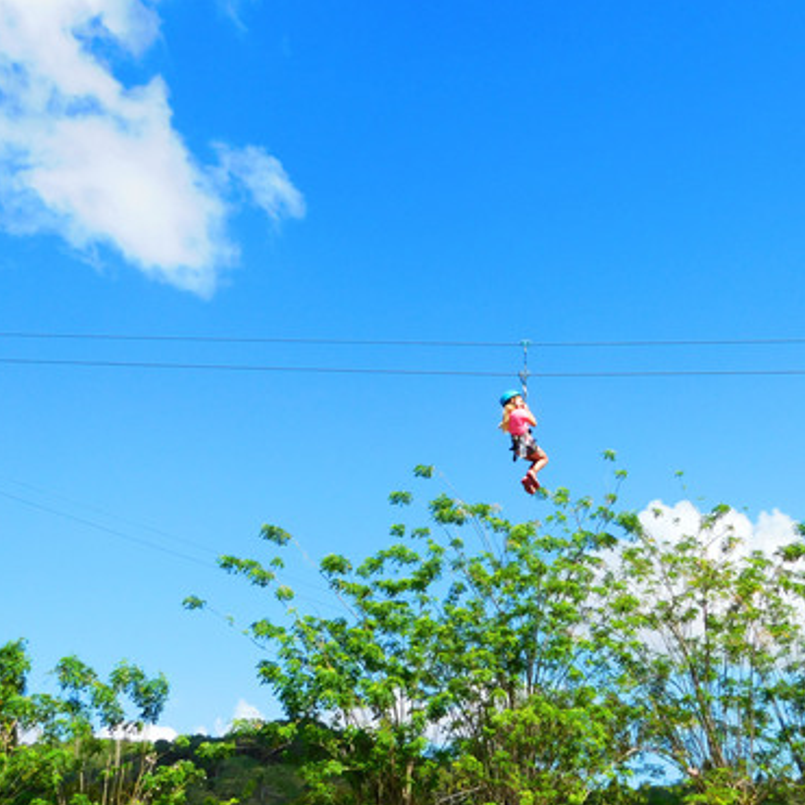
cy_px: 401
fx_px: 1131
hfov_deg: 39.1
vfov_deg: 39.2
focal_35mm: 43
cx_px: 461
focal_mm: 6.3
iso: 125
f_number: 3.5
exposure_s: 1/1250
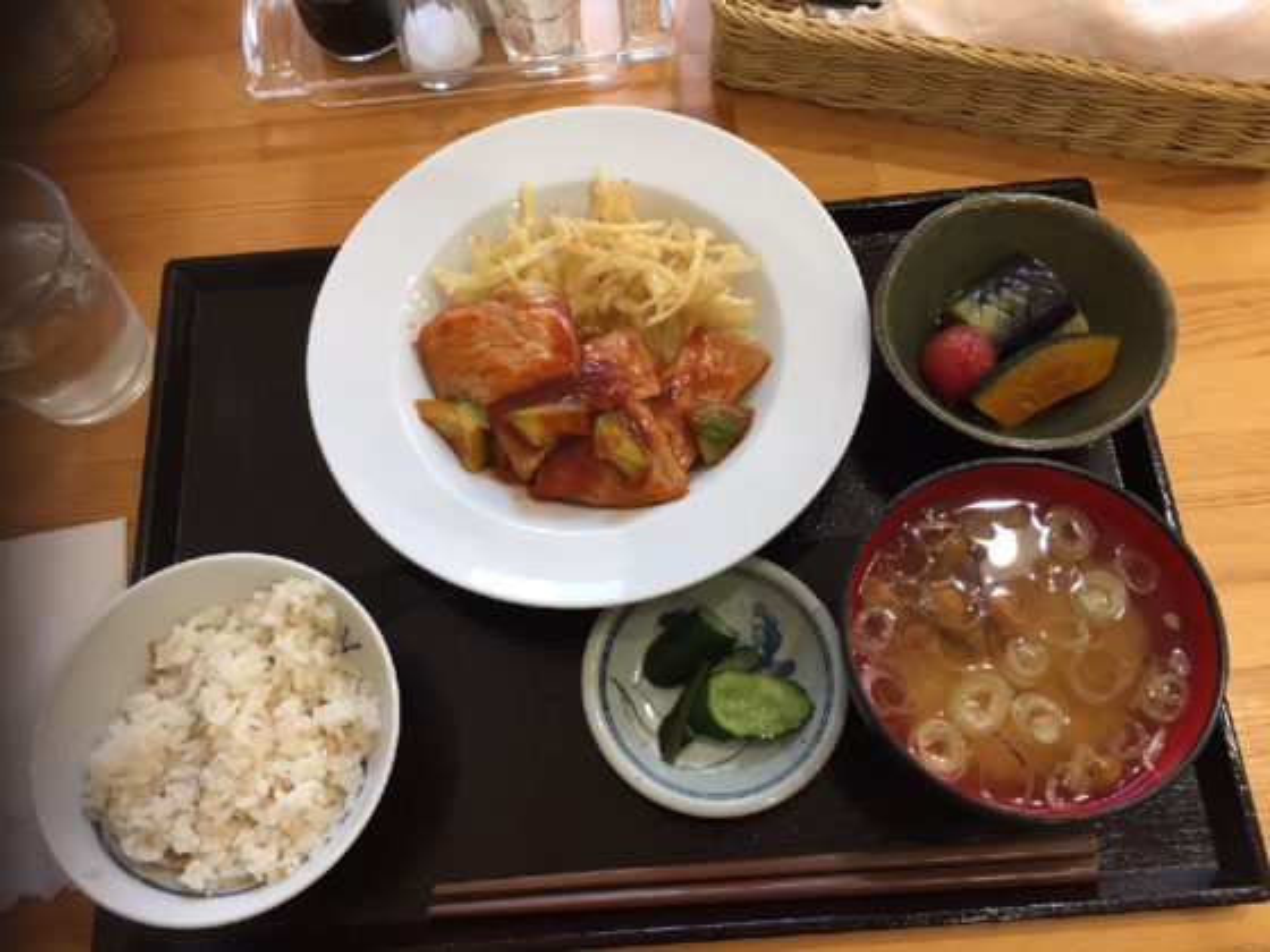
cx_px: 635
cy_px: 476
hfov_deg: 61.7
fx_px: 1064
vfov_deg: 48.2
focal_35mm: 29
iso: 80
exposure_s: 1/30
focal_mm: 4.15
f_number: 2.2
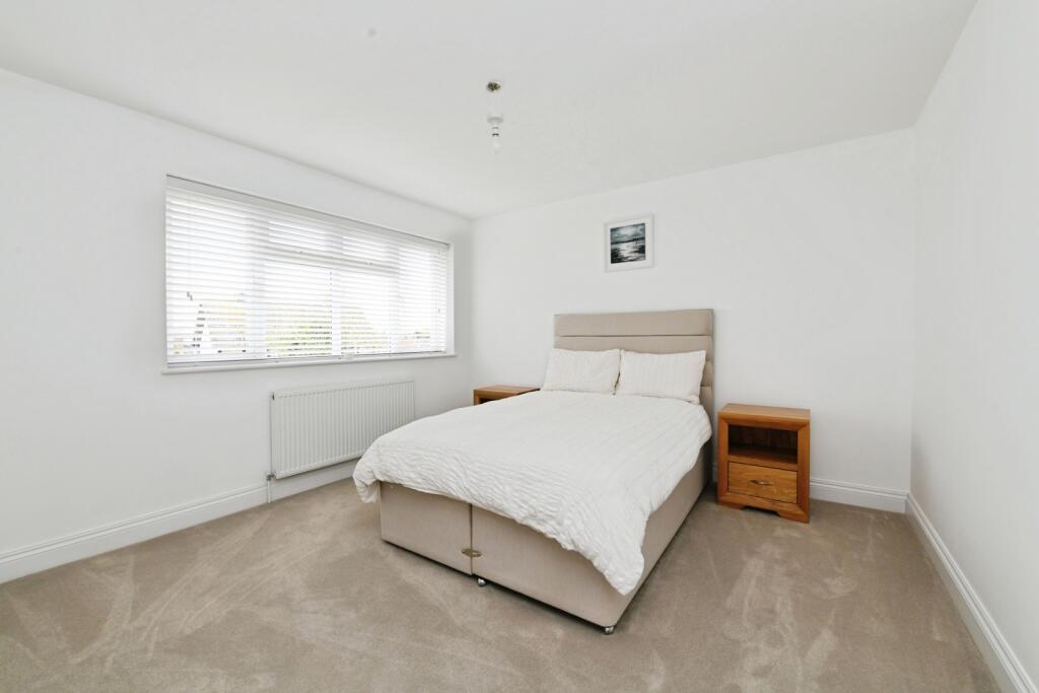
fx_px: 404
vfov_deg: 81.2
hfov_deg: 104.2
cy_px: 346
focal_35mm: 14
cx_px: 520
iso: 640
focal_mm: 14
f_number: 10
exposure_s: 1/60
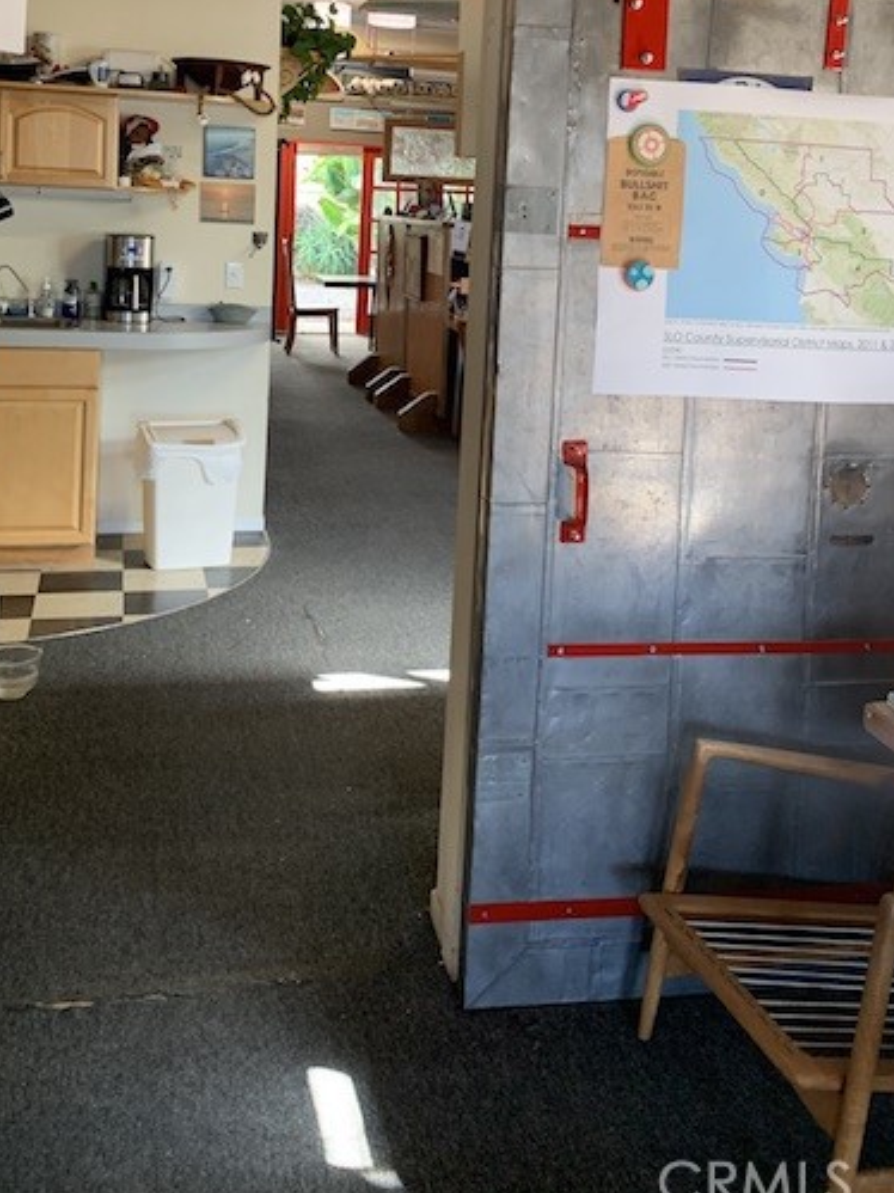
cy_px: 299
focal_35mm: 40
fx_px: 1378
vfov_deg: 45.2
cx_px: 473
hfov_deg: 35.9
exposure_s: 1/60
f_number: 1.8
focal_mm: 4.25
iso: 160
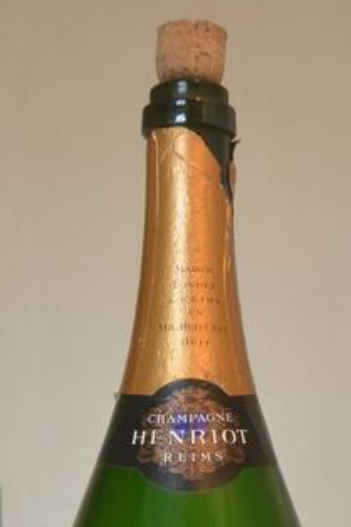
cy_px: 569
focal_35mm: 62
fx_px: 908
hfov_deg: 21.9
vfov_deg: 29.4
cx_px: 188
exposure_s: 1/60
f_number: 3.5
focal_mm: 10
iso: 400
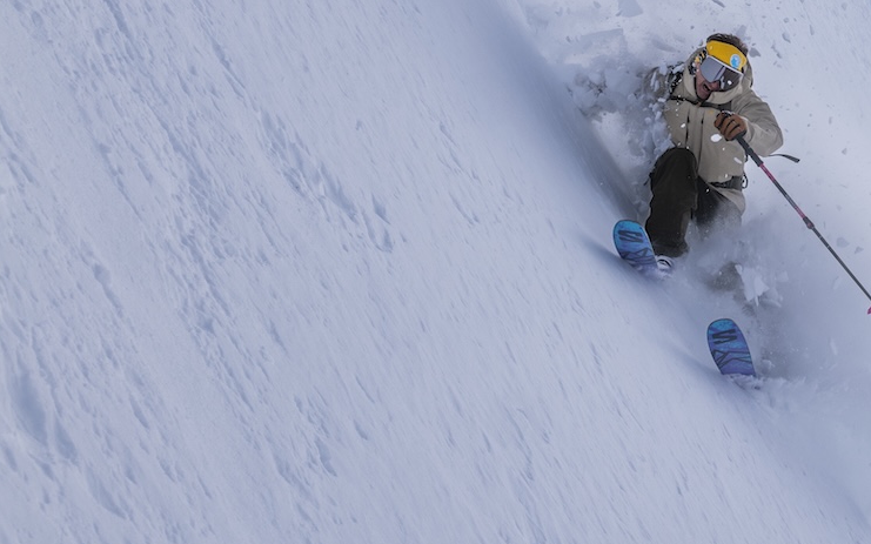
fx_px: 2350
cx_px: 1061
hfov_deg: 19.7
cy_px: 68
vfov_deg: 13.1
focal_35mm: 99
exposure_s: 1/1250
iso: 400
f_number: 6.3
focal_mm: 35
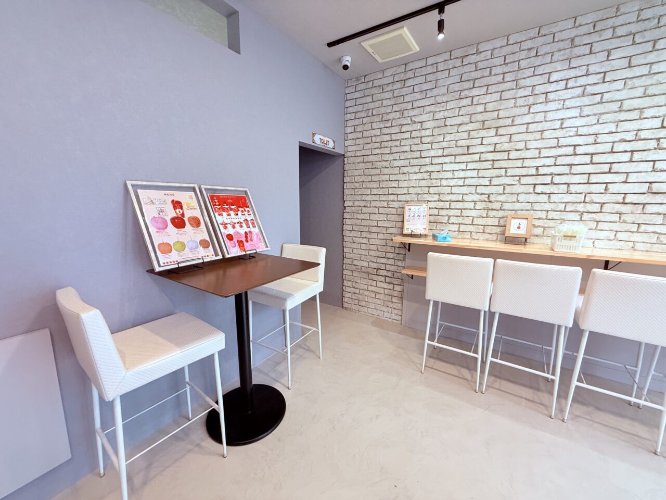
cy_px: 250
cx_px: 333
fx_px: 269
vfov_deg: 85.7
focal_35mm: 14
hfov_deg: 102.1
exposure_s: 1/120
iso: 250
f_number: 2.2
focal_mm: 2.22
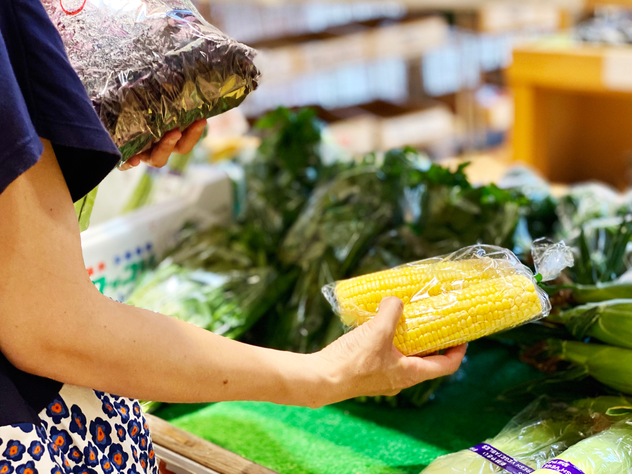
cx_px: 316
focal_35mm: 52
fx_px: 949
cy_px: 237
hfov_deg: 36.8
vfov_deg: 28.0
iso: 200
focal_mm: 6
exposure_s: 1/120
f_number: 2
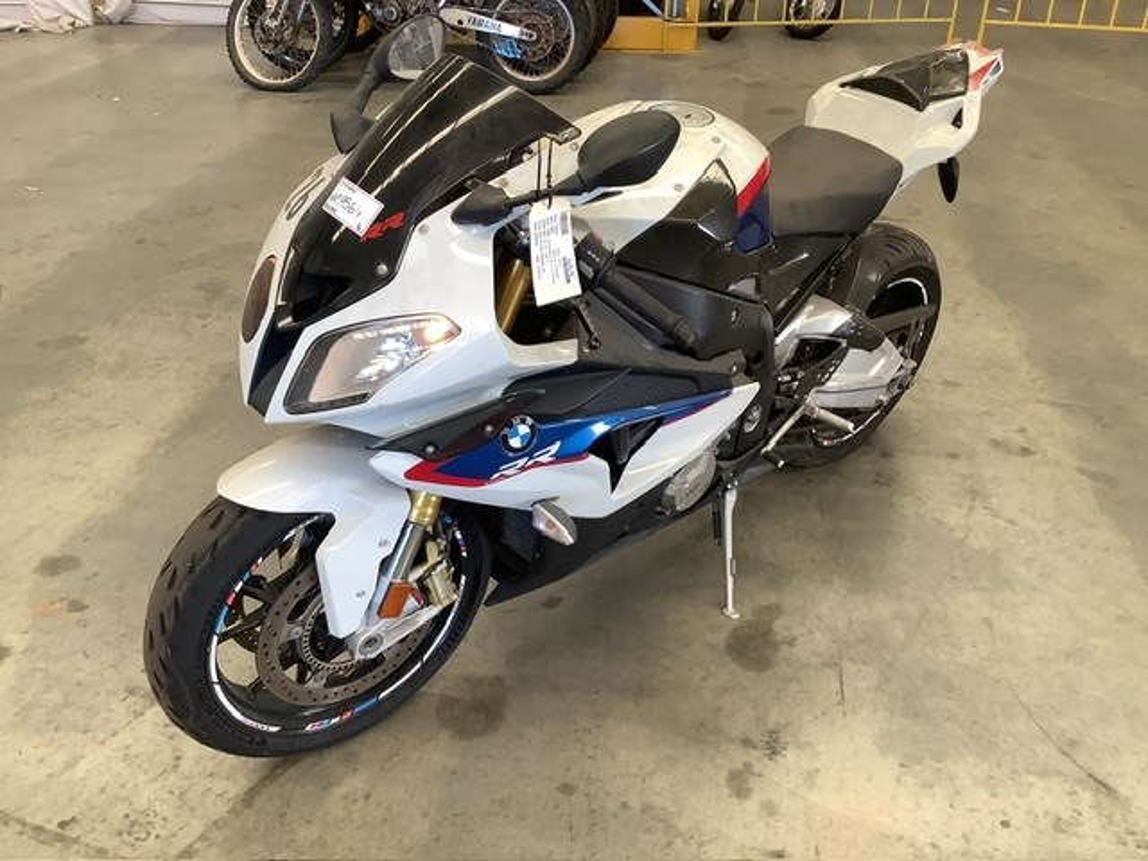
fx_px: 1028
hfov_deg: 58.4
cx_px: 574
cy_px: 430
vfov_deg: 45.4
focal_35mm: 31
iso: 100
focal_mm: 3.3
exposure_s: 1/50
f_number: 2.4
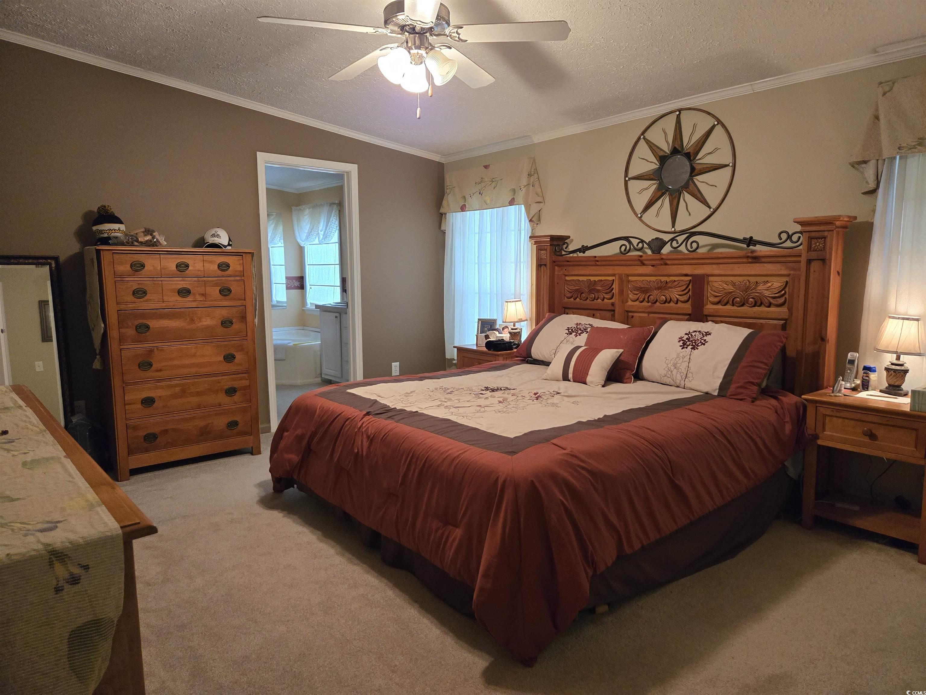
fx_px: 615
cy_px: 348
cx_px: 463
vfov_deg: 58.9
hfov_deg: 73.9
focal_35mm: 23
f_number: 1.8
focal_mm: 5.4
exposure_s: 1/120
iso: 800
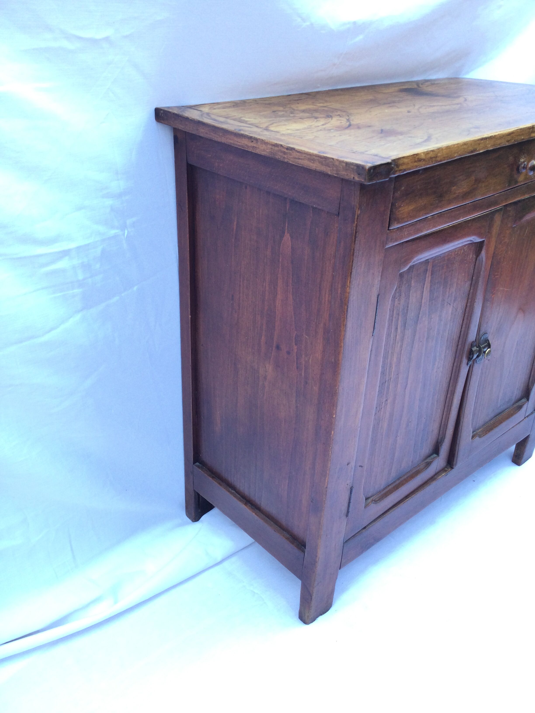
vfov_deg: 58.4
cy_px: 356
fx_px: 639
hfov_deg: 45.4
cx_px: 268
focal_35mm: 31
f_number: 2.4
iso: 32
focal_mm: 3.3
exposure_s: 1/100
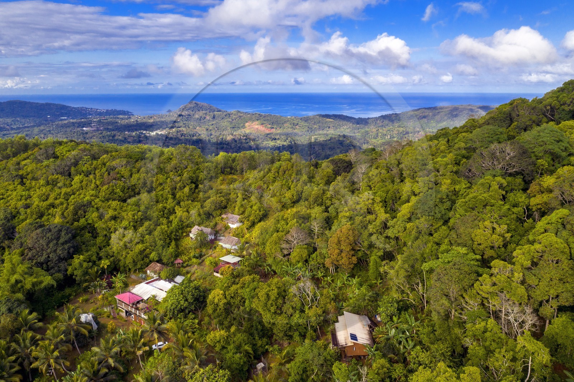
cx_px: 287
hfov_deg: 65.5
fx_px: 446
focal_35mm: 28
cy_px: 191
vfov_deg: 46.4
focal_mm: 10.3
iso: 100
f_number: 7.1
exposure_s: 1/240
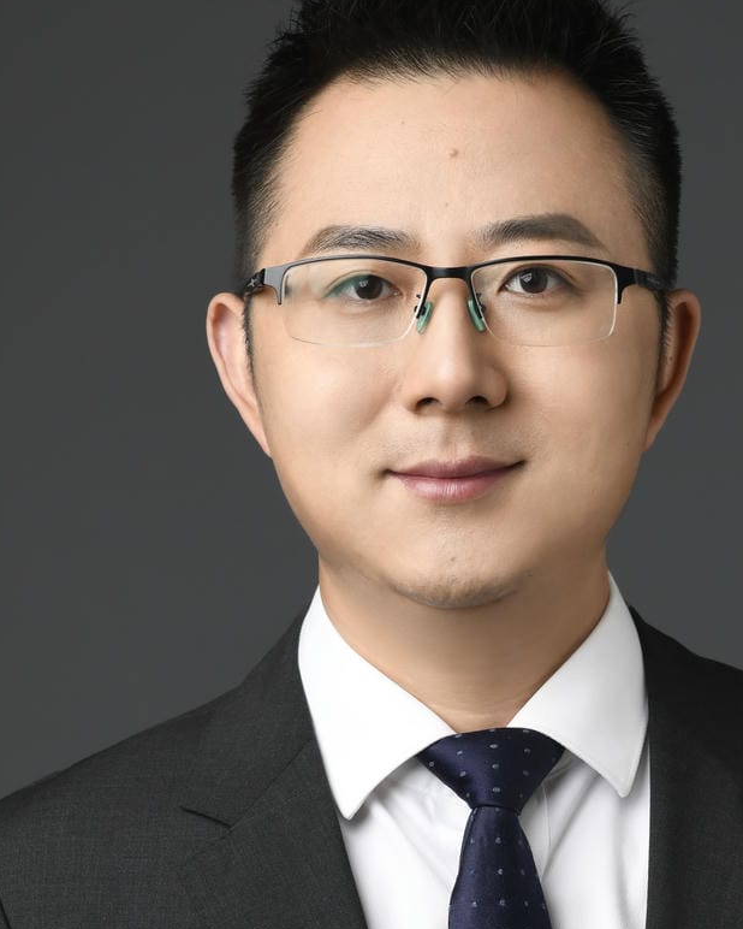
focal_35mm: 124
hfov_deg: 12.4
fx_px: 3407
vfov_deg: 15.5
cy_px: 576
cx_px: 475
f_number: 6.3
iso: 100
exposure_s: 1/200
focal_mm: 85
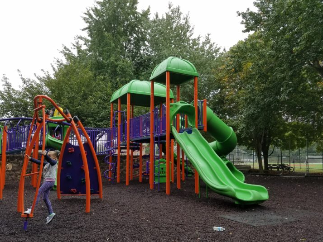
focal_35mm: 28
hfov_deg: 63.4
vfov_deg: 49.7
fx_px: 261
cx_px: 159
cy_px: 126
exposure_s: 1/209
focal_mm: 4.2
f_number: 1.7
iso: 50
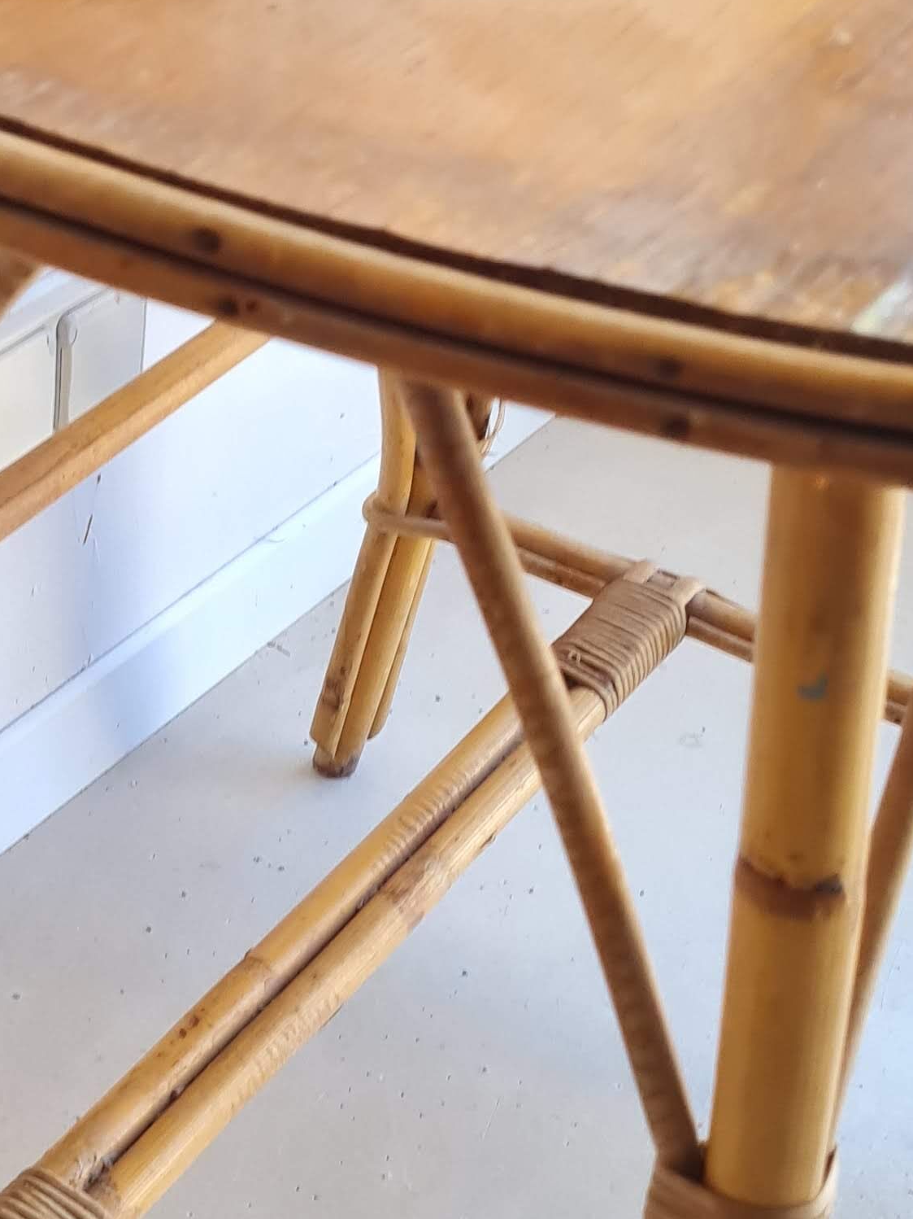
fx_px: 2462
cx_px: 94
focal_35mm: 70
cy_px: 745
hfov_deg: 20.6
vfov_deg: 27.7
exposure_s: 1/100
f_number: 1.8
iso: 125
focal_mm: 5.4
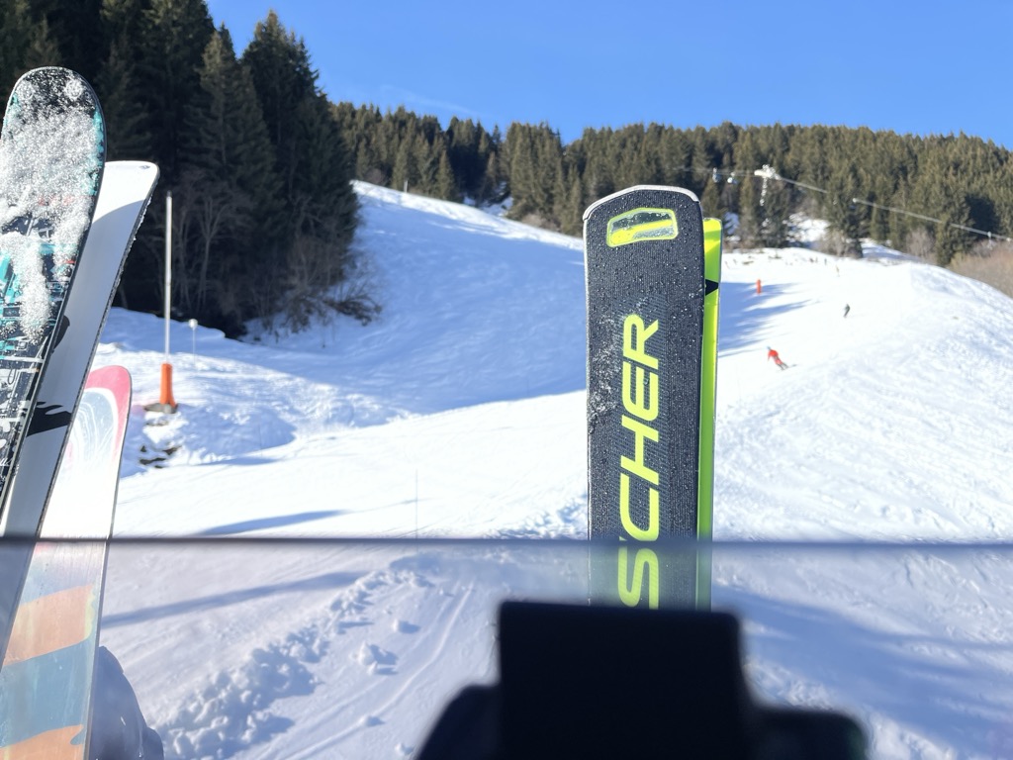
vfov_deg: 53.1
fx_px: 761
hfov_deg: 67.3
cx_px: 506
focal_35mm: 26
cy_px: 380
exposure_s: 1/2137
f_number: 1.6
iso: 50
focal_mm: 5.1
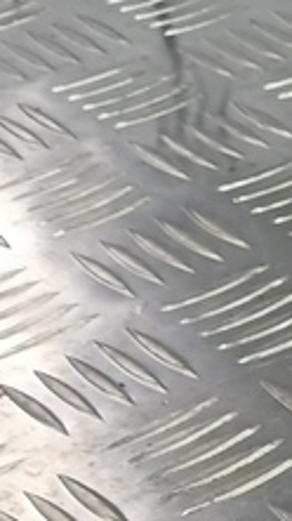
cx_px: 965
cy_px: 575
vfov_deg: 17.8
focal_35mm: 116
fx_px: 1600
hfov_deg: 8.3
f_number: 1.6
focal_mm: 4.11
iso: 101
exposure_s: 1/50
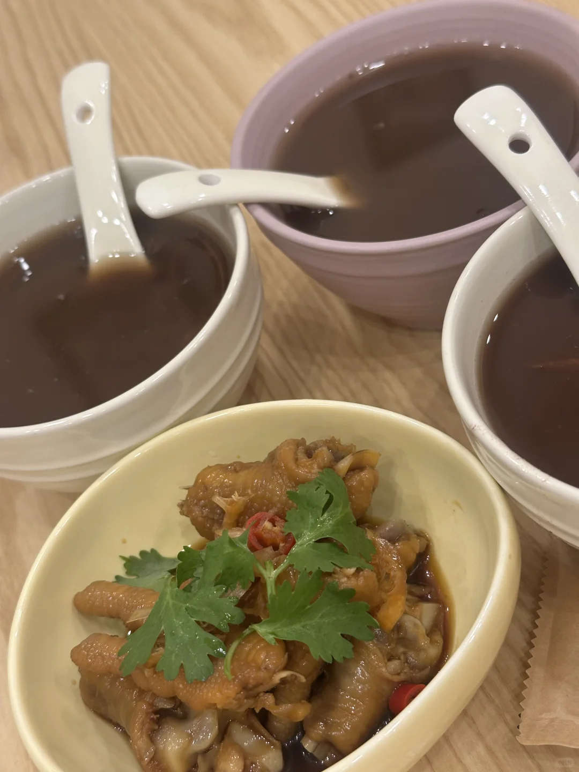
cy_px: 386
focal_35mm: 48
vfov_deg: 39.7
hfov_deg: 30.3
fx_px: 1070
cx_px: 290
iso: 100
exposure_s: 1/50
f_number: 1.78
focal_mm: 6.86
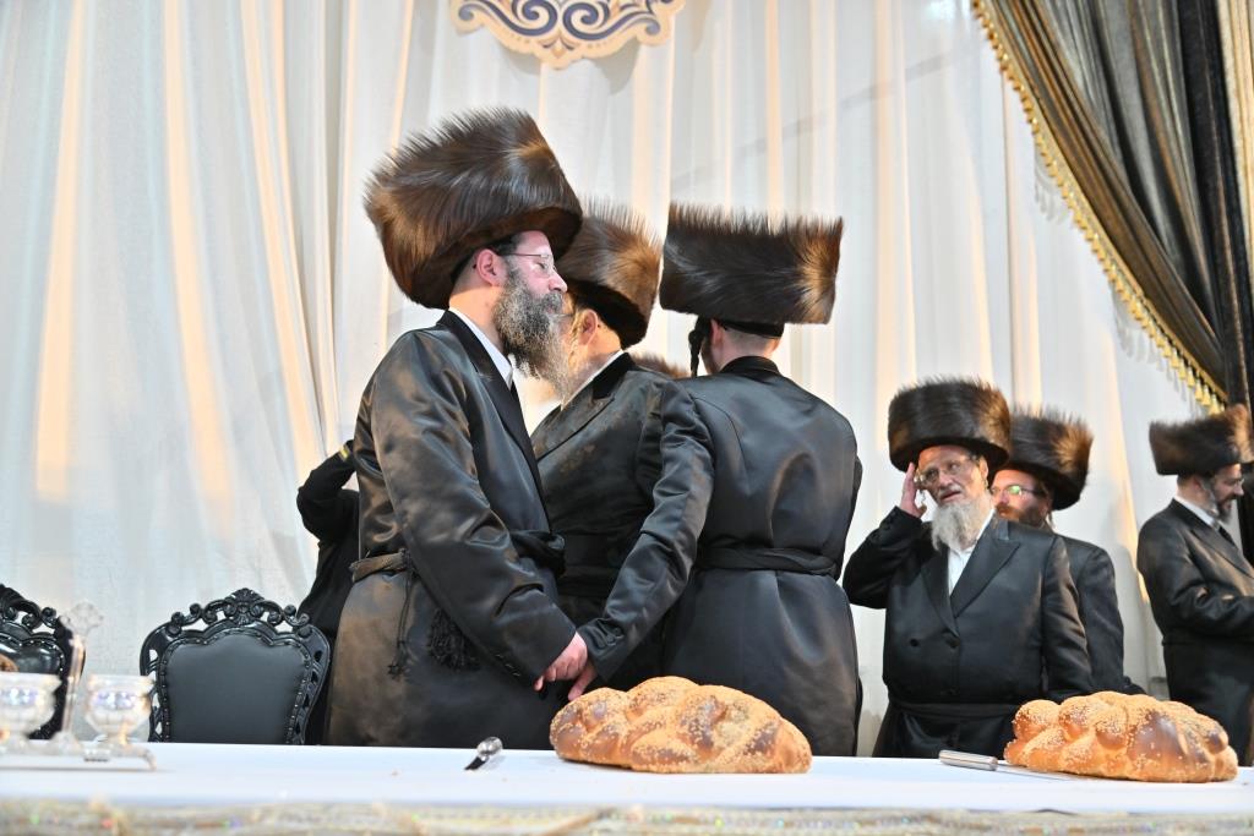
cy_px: 418
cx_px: 627
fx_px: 1184
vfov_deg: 38.9
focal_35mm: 34
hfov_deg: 55.8
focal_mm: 34
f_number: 4
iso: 1250
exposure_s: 1/200
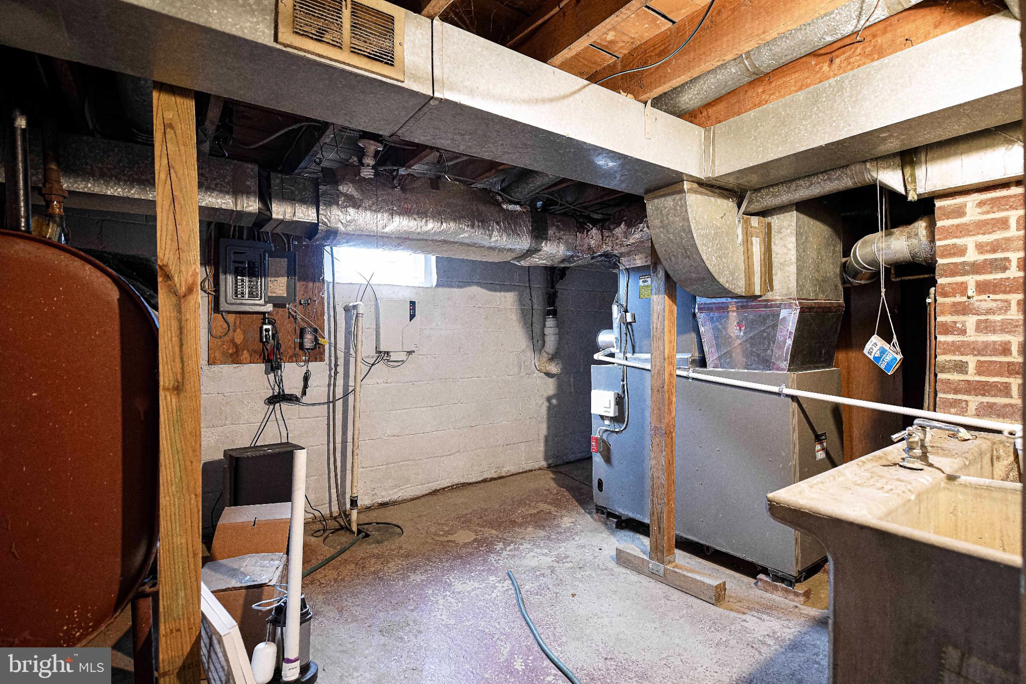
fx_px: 513
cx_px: 513
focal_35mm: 18
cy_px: 342
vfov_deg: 67.4
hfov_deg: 90.0
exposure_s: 1/20
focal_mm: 18
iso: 4000
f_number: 4
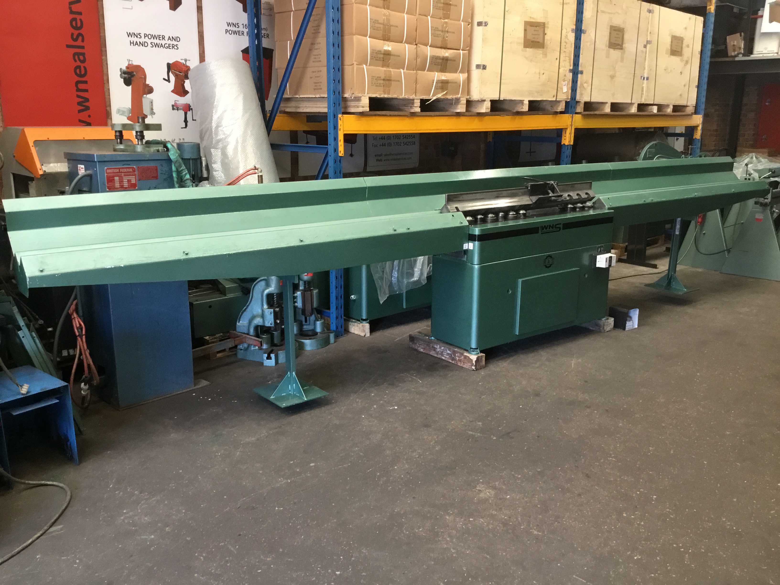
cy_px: 292
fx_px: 699
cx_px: 390
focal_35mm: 31
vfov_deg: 45.4
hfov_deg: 58.4
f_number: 2.4
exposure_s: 1/33
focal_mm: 3.3
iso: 160
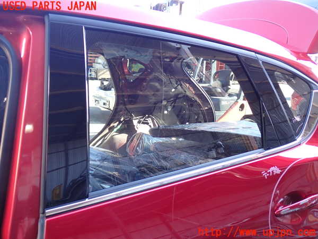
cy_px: 120
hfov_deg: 56.8
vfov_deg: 44.2
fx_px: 294
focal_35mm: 32
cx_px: 159
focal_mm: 5.79
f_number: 2.4
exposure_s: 1/60
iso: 125
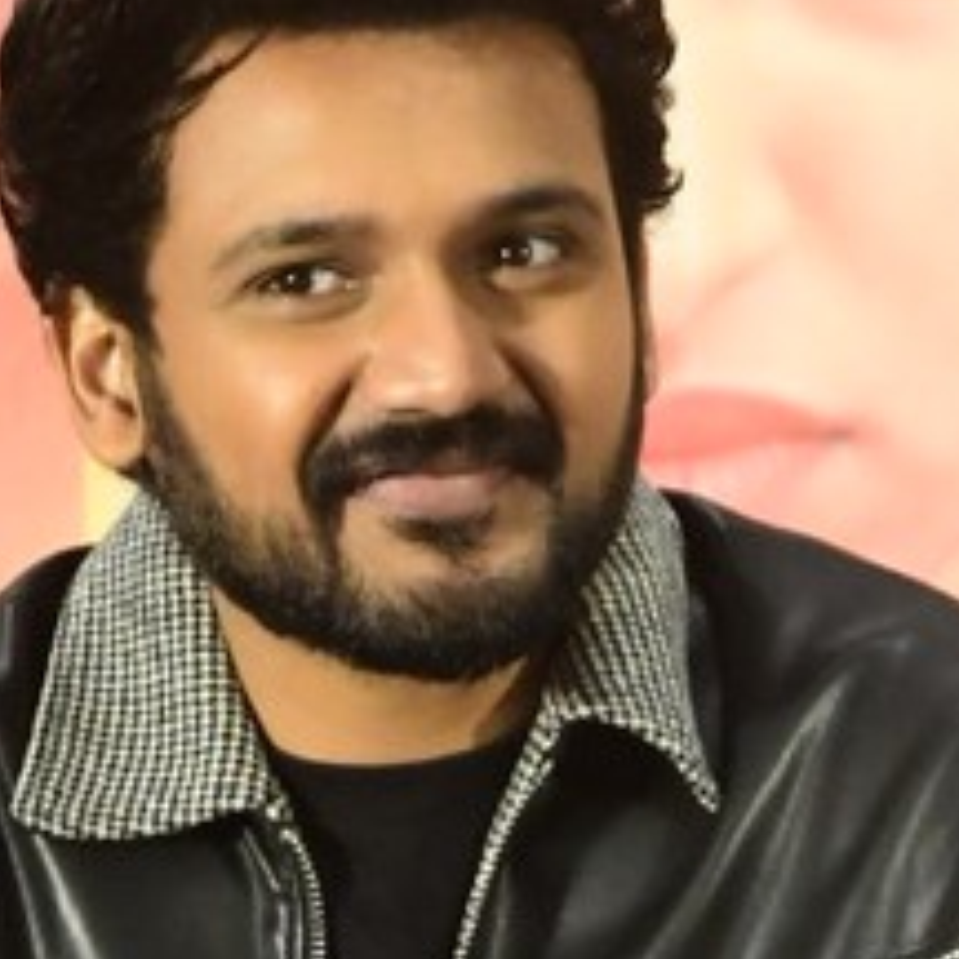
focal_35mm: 666
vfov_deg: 2.6
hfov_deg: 2.6
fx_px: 20875
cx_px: 315
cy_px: 1634
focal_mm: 105
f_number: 6.3
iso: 4000
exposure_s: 1/125
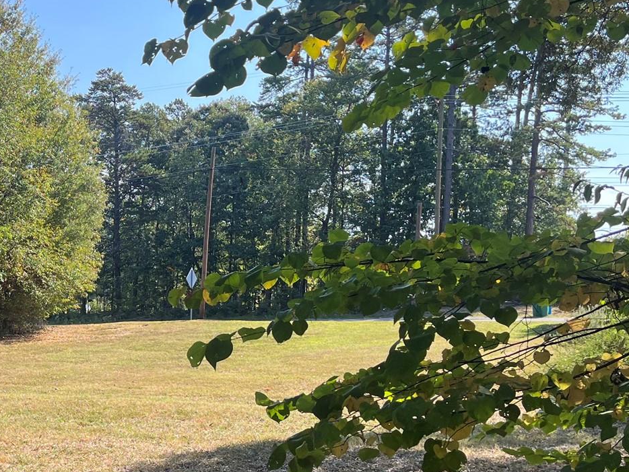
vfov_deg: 25.5
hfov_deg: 31.5
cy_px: 314
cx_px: 15
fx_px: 1036
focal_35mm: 57
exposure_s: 1/1056
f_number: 1.6
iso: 50
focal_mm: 5.1
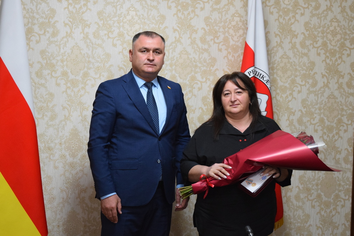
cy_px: 118
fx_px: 708
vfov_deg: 18.9
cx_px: 177
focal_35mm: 72
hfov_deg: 28.1
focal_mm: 48
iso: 2200
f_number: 5.3
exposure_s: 1/60
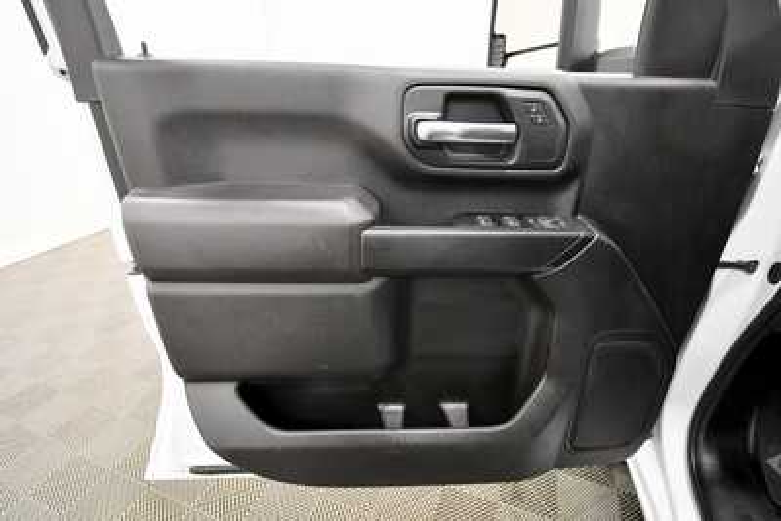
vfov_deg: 67.4
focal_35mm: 18
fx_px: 391
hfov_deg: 90.0
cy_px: 260
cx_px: 390
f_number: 4.8
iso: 2800
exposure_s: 1/125
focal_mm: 12
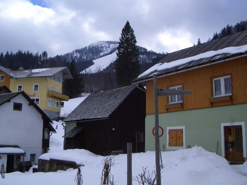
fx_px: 307
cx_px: 105
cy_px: 75
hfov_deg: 43.7
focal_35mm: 43
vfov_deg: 33.5
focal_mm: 5.8
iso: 50
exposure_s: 1/400
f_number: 4.3
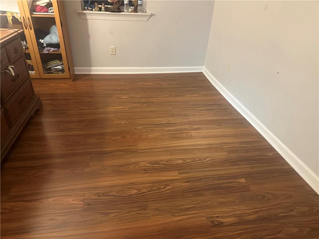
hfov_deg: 71.6
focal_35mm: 24
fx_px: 221
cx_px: 160
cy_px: 120
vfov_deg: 56.8
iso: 1000
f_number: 1.78
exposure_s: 1/46
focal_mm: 6.86
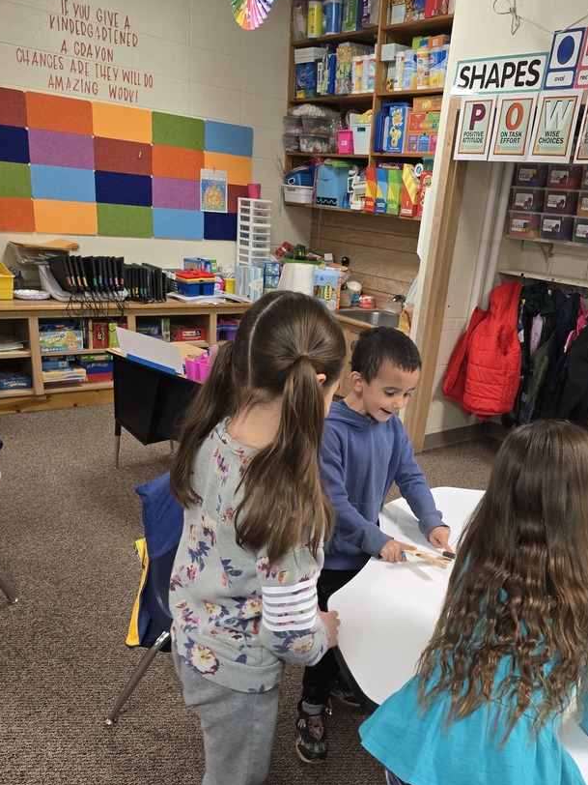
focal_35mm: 29
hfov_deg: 48.1
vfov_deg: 61.0
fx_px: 657
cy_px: 480
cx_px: 340
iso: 320
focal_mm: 6.3
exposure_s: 1/120
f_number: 1.7
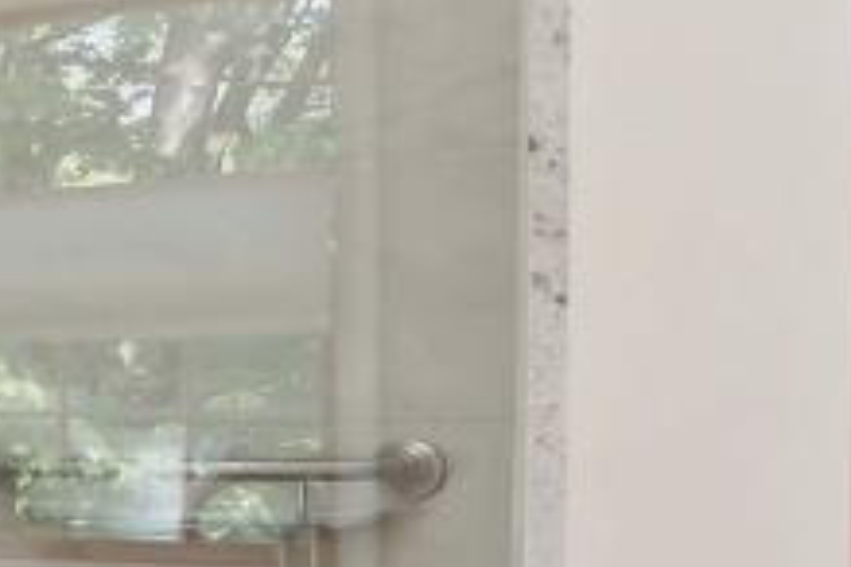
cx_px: -1655
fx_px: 2269
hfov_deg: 11.7
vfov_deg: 14.2
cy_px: 472
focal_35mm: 96
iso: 500
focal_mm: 14
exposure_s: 1/50
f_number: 8
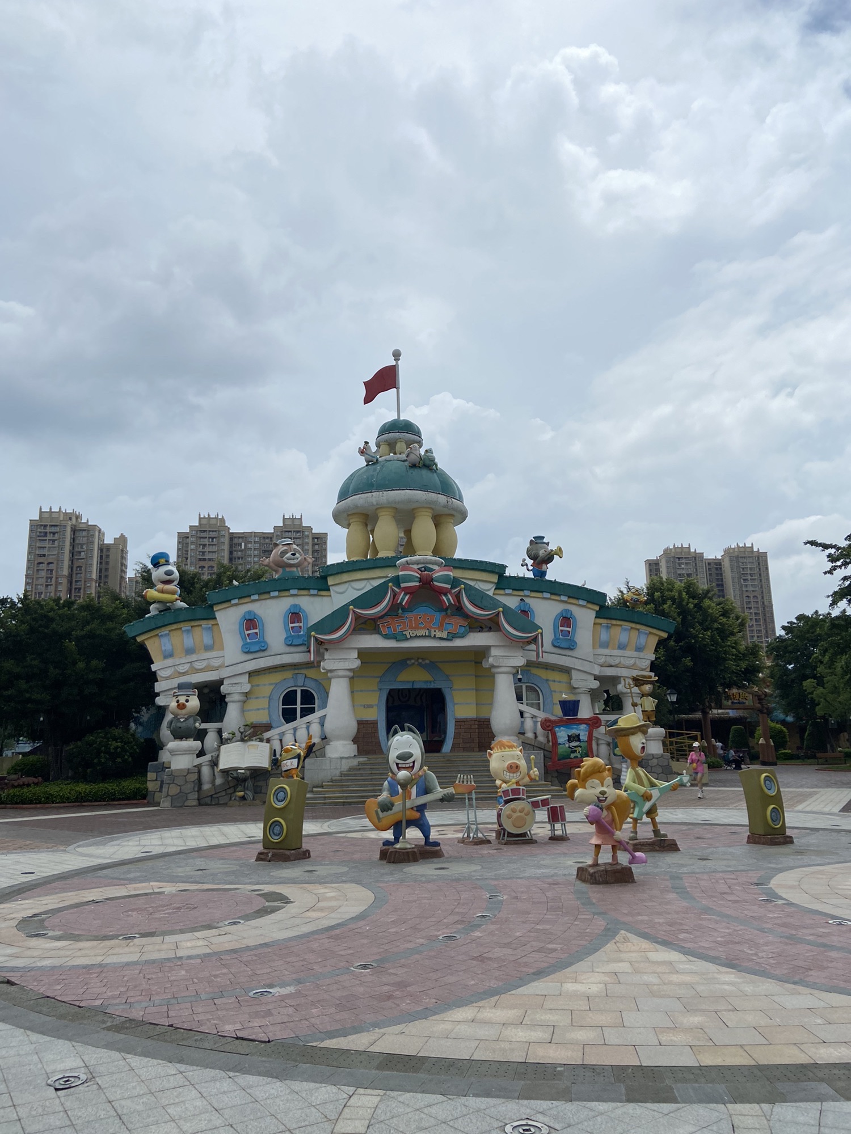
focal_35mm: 26
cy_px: 567
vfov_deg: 67.3
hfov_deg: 53.1
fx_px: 852
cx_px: 426
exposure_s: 1/7692
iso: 32
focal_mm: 4.25
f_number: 1.8
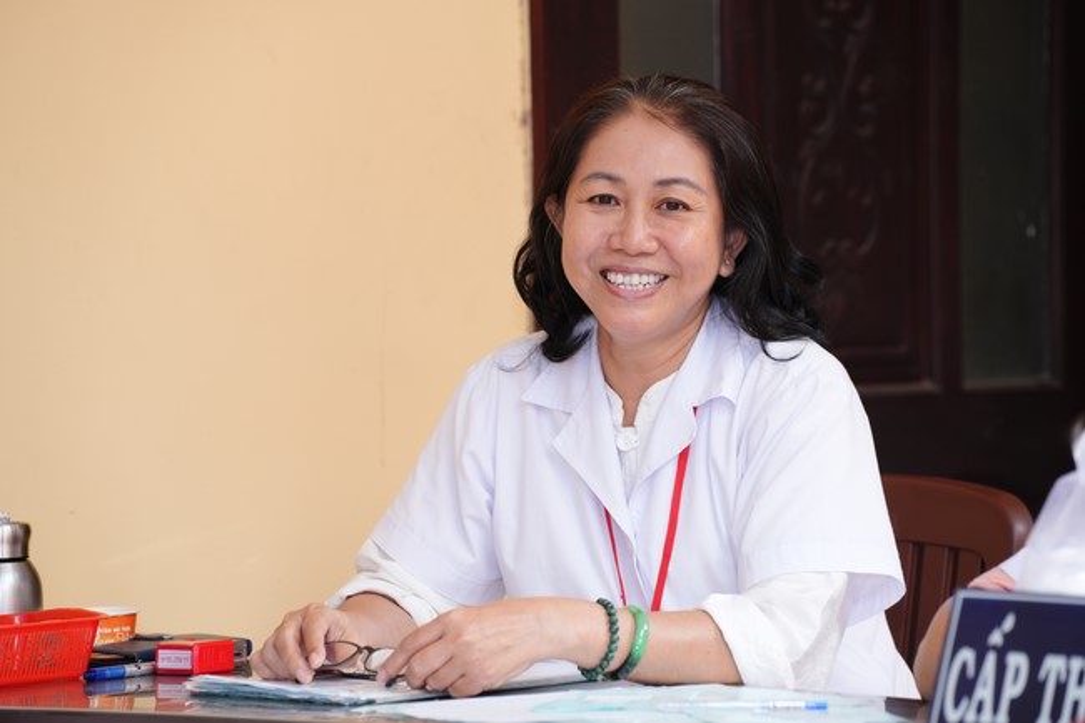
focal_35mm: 150
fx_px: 4519
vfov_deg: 9.1
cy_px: 362
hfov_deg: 13.7
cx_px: 542
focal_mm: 150
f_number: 4.5
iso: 500
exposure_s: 1/100
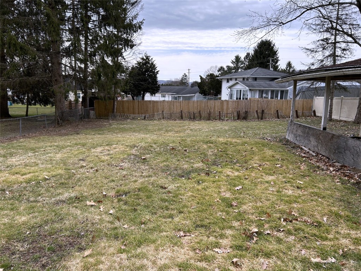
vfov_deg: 53.1
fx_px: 271
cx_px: 180
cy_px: 136
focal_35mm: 26
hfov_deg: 67.3
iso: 50
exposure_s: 1/1669
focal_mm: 5.7
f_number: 1.5
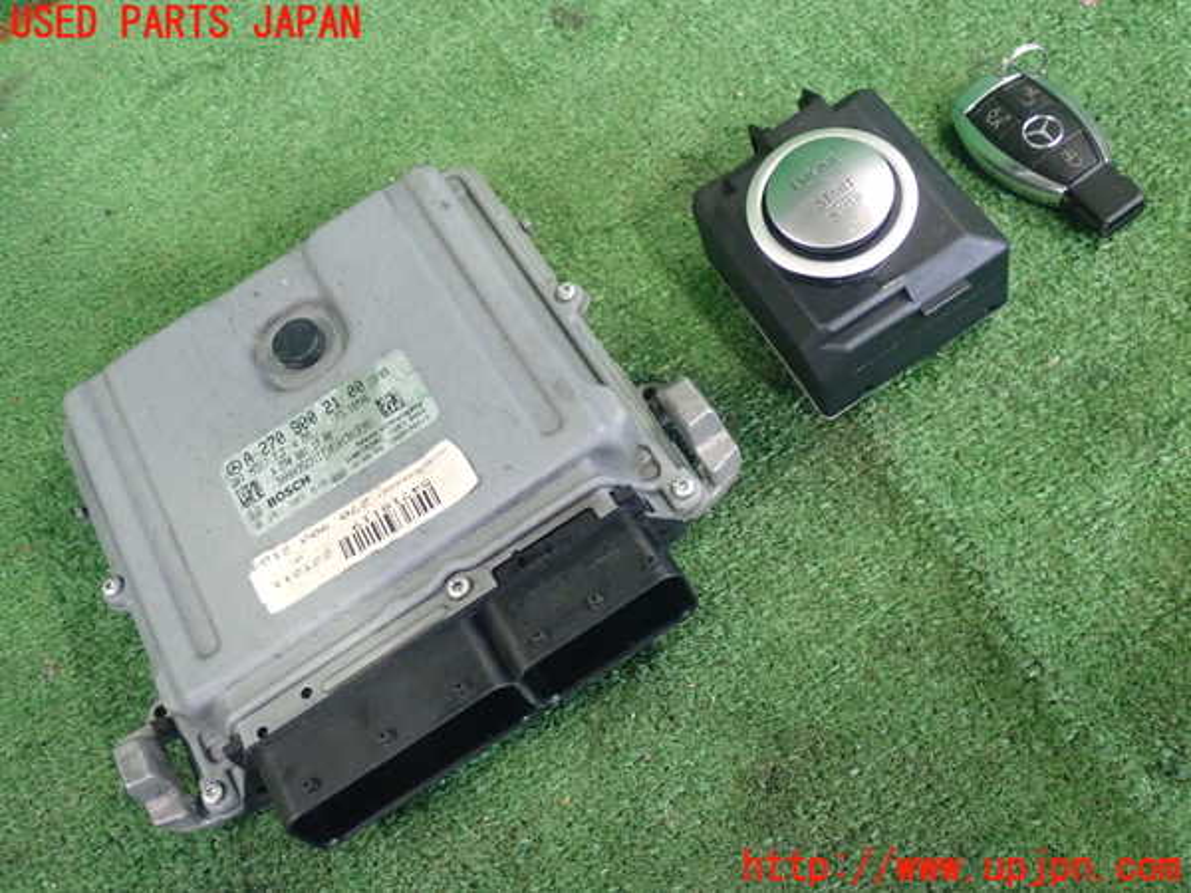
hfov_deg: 46.8
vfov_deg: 36.0
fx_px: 1376
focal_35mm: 40
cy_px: 446
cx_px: 596
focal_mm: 7.34
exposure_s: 1/40
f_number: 2.8
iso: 1000
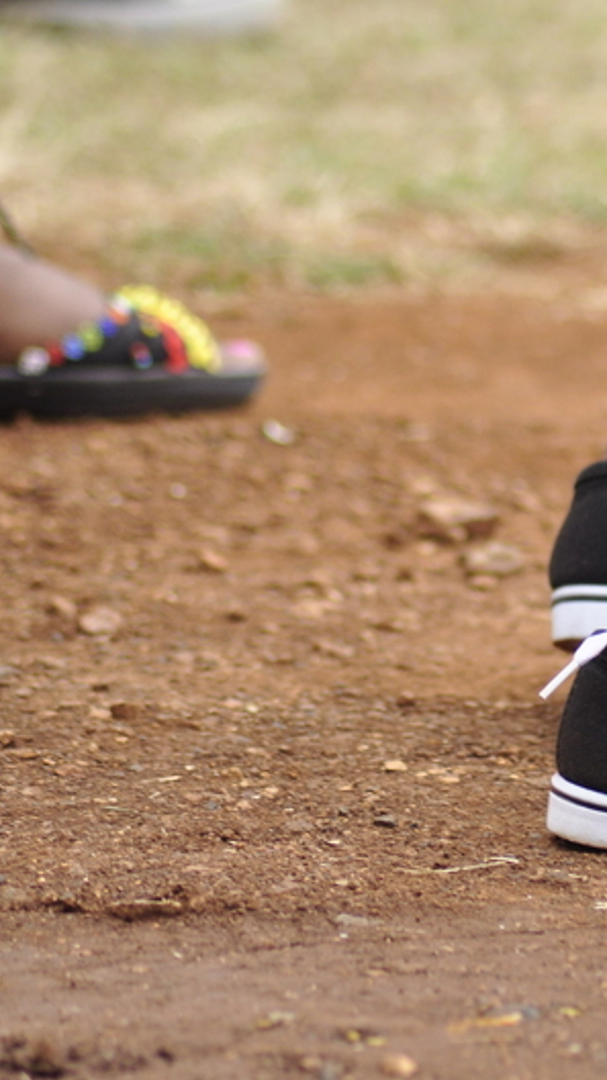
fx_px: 12573
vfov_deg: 4.9
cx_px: 647
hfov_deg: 2.8
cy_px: 540
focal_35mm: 439
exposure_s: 1/250
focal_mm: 185
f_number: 5
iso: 500
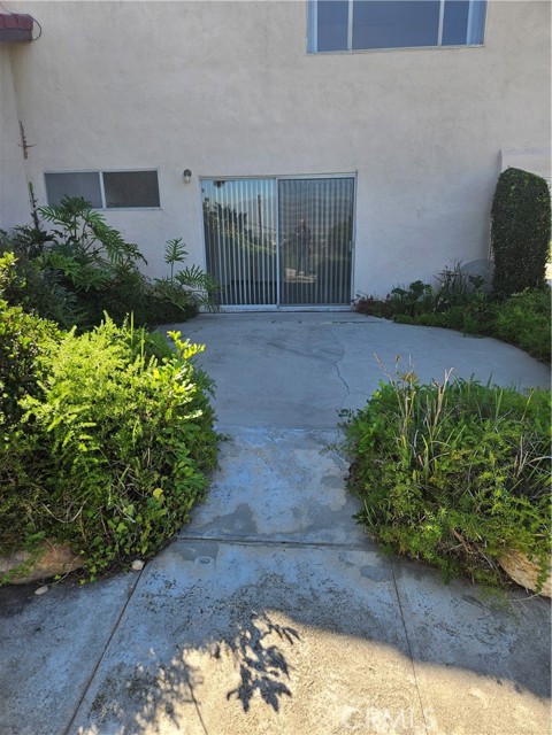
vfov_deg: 73.9
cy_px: 368
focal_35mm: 23
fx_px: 489
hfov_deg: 58.9
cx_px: 276
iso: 25
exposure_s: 1/474
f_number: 1.8
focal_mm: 5.4
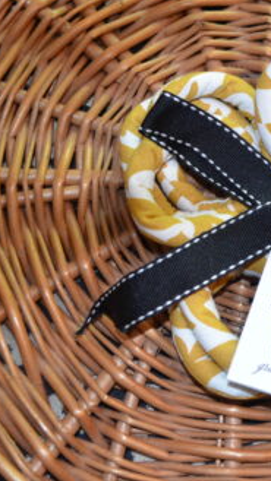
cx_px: 327
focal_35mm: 83
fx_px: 1060
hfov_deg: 14.1
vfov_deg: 25.6
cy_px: 210
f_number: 4.5
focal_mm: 29
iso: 1600
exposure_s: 1/60
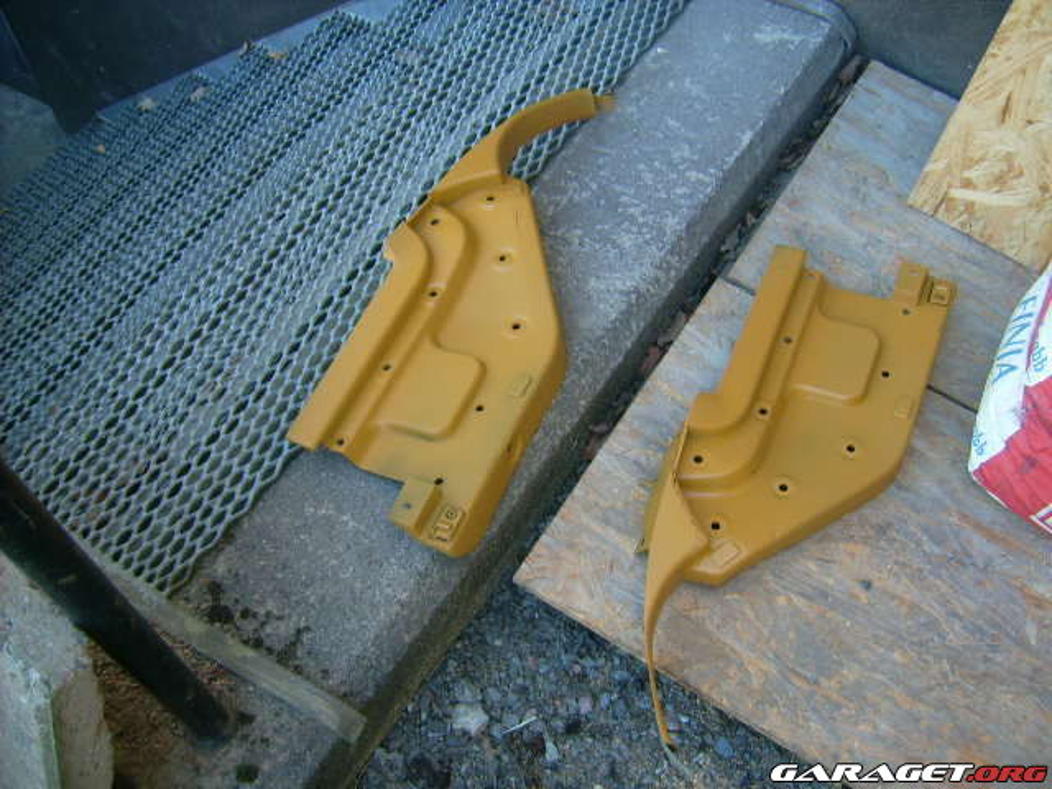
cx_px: 526
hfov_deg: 52.6
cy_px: 394
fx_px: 1064
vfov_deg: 40.7
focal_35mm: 35
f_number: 2.8
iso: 50
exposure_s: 1/54
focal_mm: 5.95
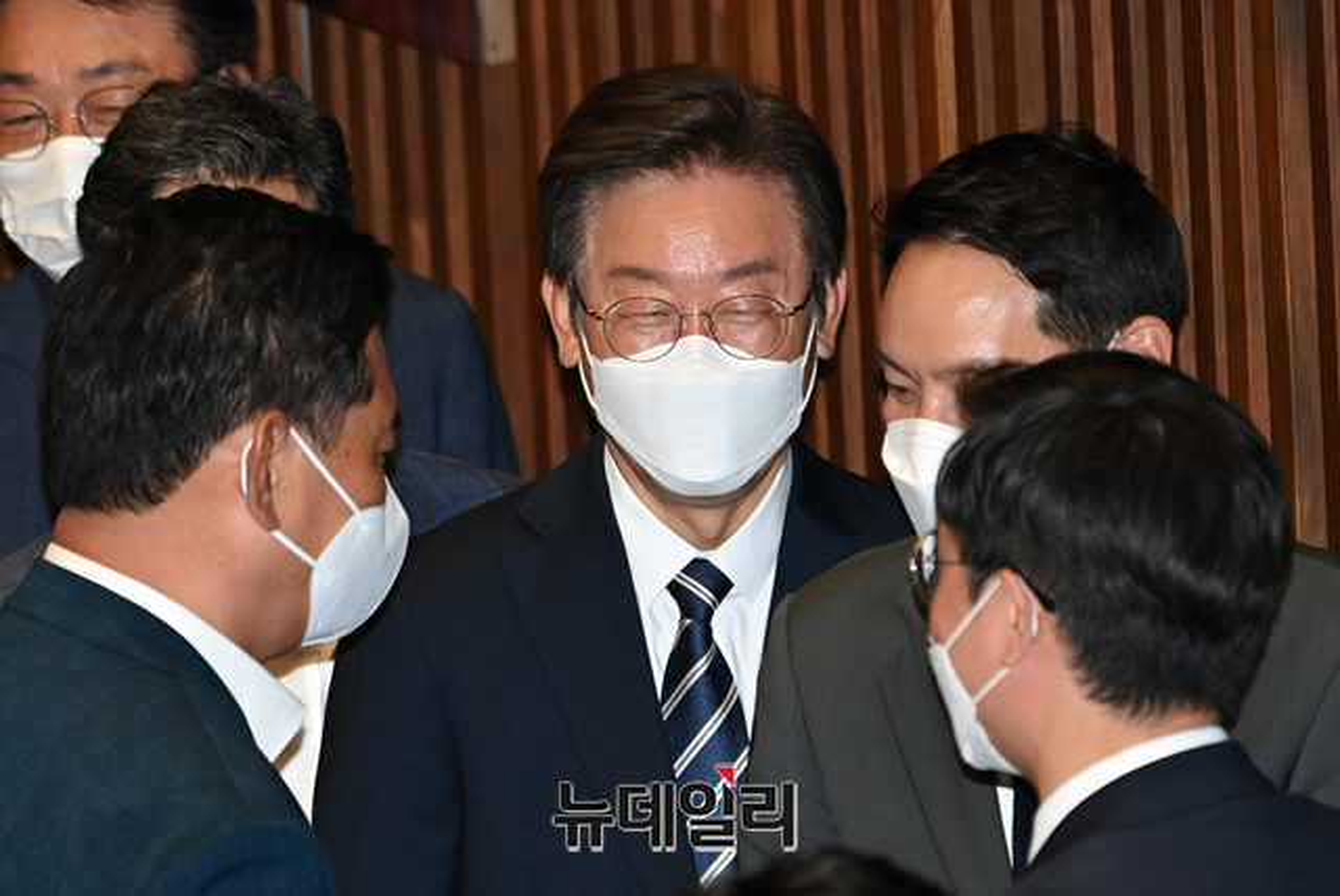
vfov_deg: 4.4
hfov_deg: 6.6
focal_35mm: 310
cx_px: 670
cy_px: 448
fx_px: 11549
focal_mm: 310
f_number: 5.6
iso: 4000
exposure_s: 1/250
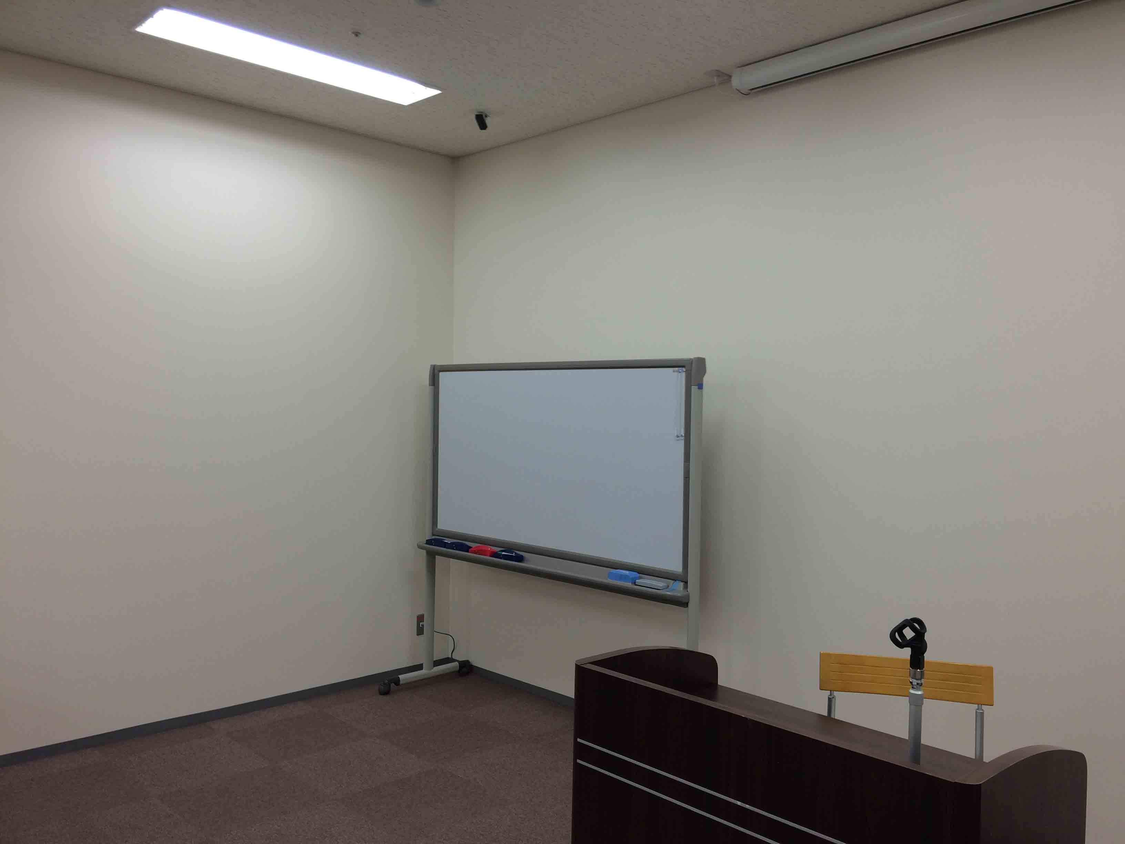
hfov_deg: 61.7
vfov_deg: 48.2
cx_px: 562
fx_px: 942
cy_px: 422
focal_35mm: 29
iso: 32
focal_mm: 4.15
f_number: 2.2
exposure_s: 1/50
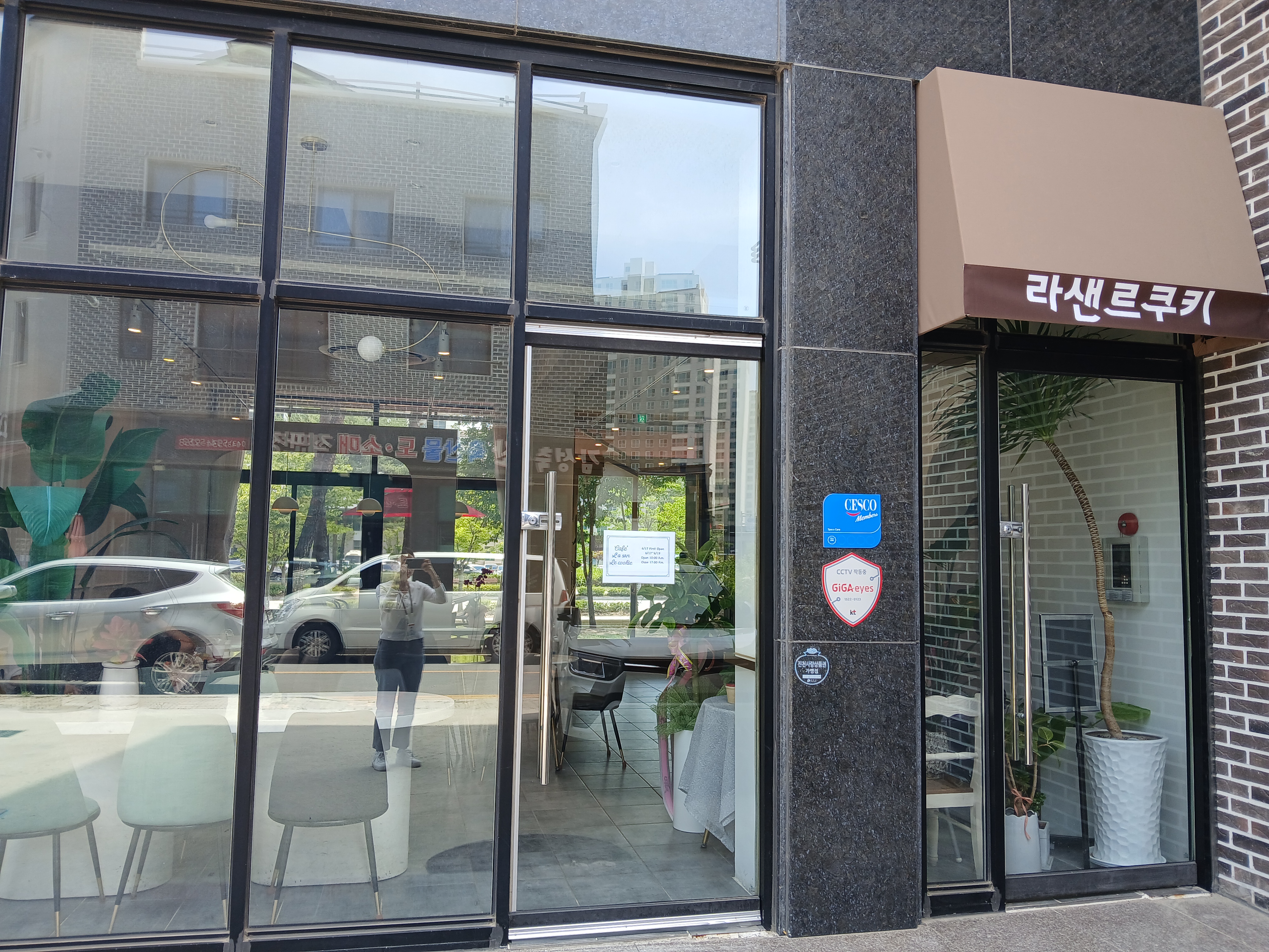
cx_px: 634
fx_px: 953
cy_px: 476
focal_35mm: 26
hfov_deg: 67.3
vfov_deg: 53.1
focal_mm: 3.98
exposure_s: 1/100
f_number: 1.8
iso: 25
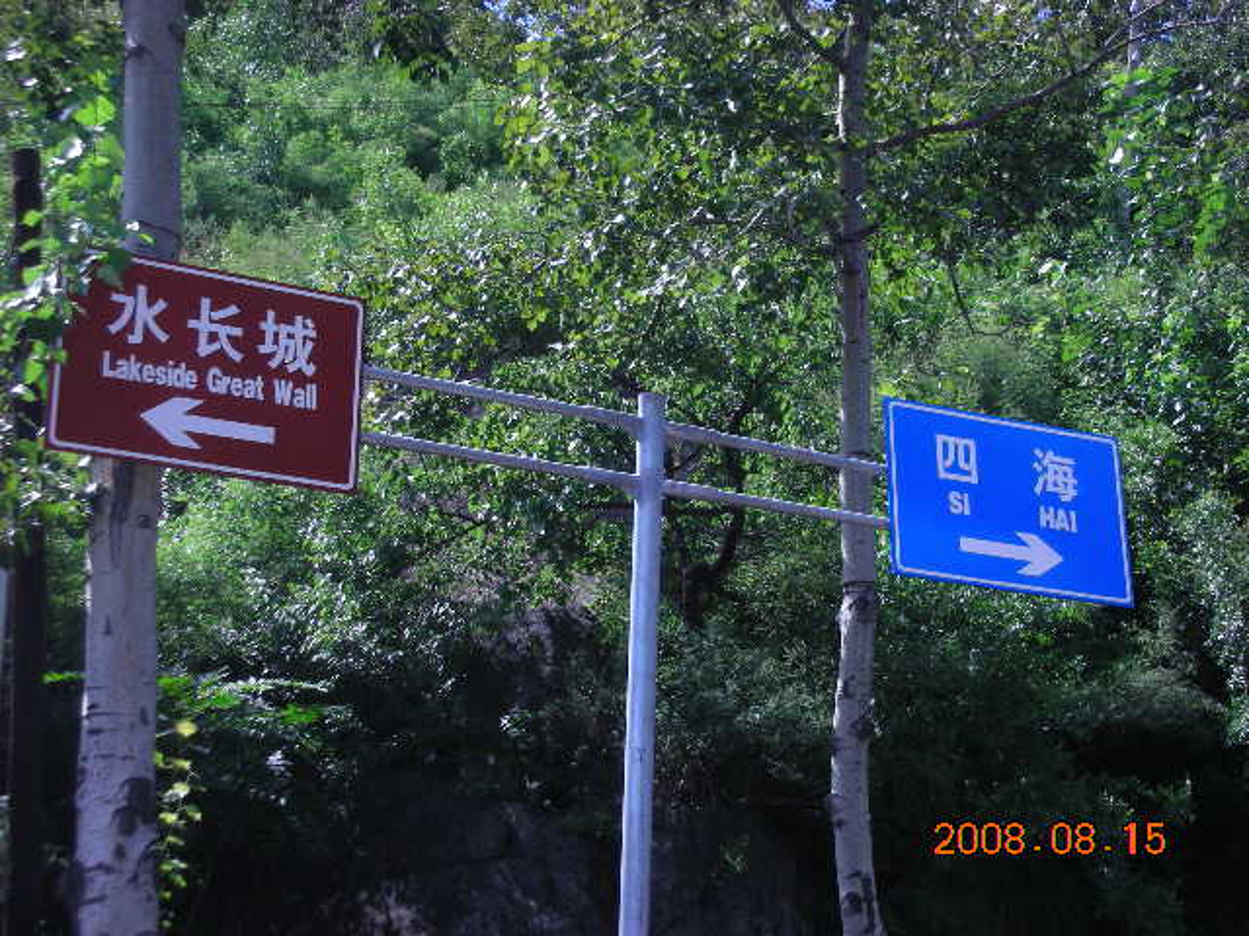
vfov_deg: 17.2
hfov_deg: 22.8
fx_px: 3103
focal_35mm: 86
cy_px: 468
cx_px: 624
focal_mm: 14.3
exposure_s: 1/150
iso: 50
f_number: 4.8
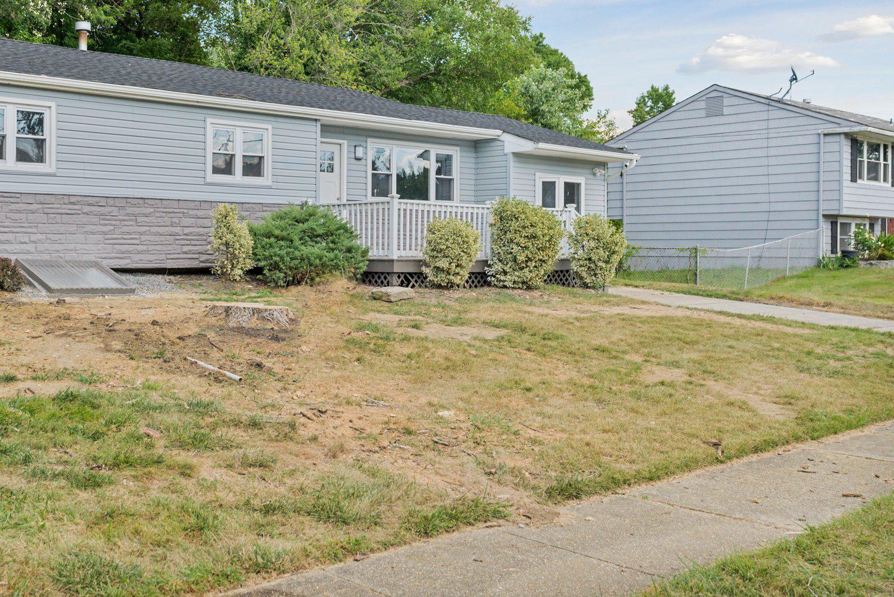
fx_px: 969
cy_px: 207
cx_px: 298
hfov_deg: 48.7
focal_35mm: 39
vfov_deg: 34.0
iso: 250
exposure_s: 1/40
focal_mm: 29
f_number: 5.6
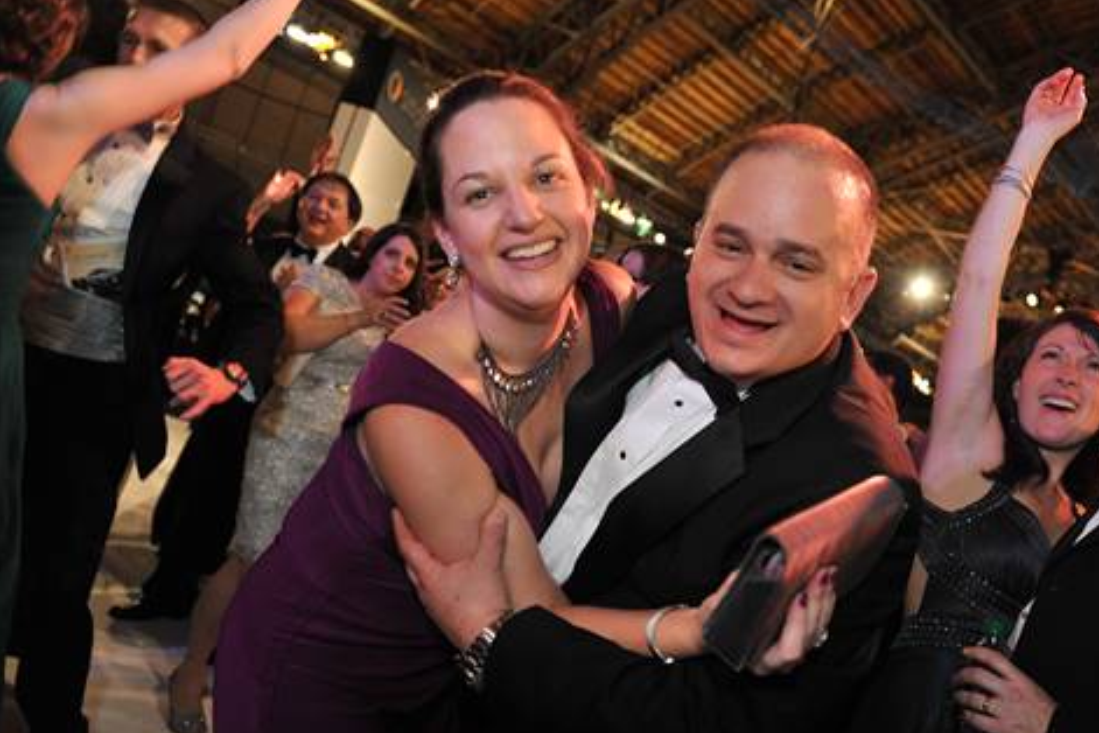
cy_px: 402
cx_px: 635
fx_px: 855
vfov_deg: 46.3
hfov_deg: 65.1
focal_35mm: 28
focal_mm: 24
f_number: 3.5
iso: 1250
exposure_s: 1/100
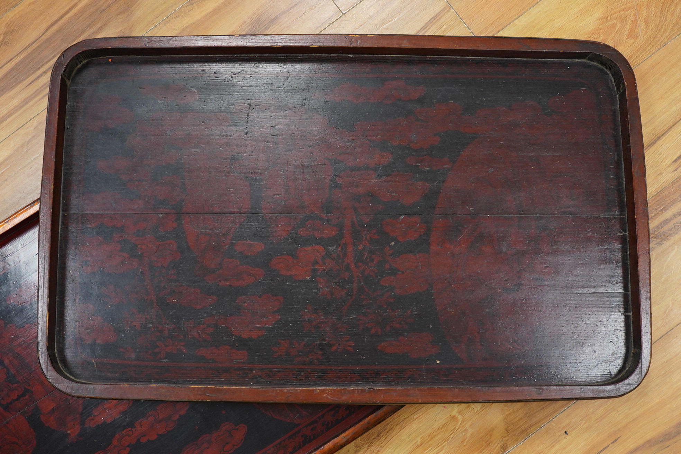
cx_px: 340
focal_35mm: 45
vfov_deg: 29.9
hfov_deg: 43.6
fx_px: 851
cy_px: 227
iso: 1250
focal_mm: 30
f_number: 3.5
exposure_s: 1/125
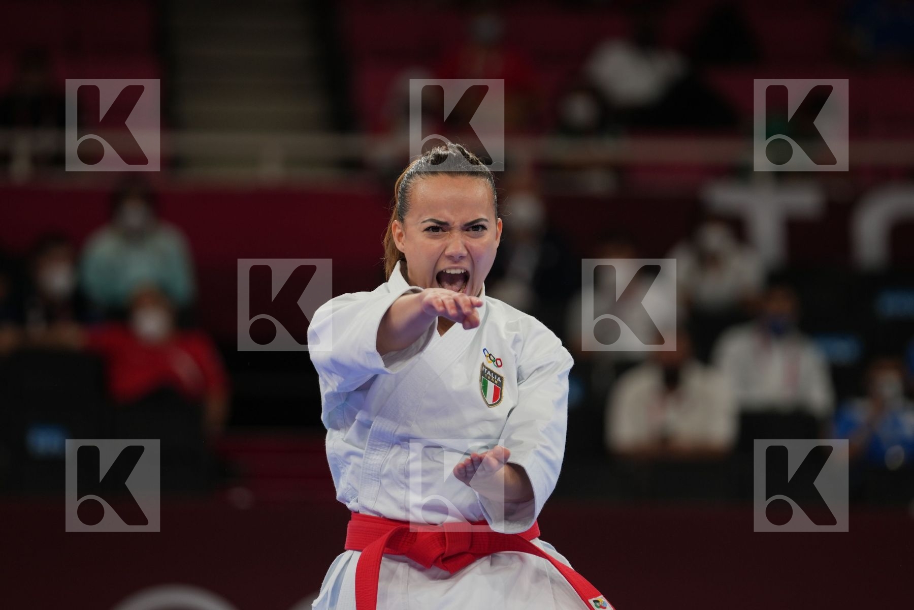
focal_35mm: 283
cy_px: 305
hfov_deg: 7.3
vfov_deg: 4.9
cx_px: 457
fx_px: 7184
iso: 250
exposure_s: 1/500
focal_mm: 189
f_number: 2.8
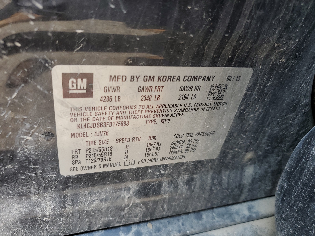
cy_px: 118
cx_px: 158
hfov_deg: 67.3
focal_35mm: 26
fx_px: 237
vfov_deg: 53.1
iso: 50
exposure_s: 1/167
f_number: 1.5
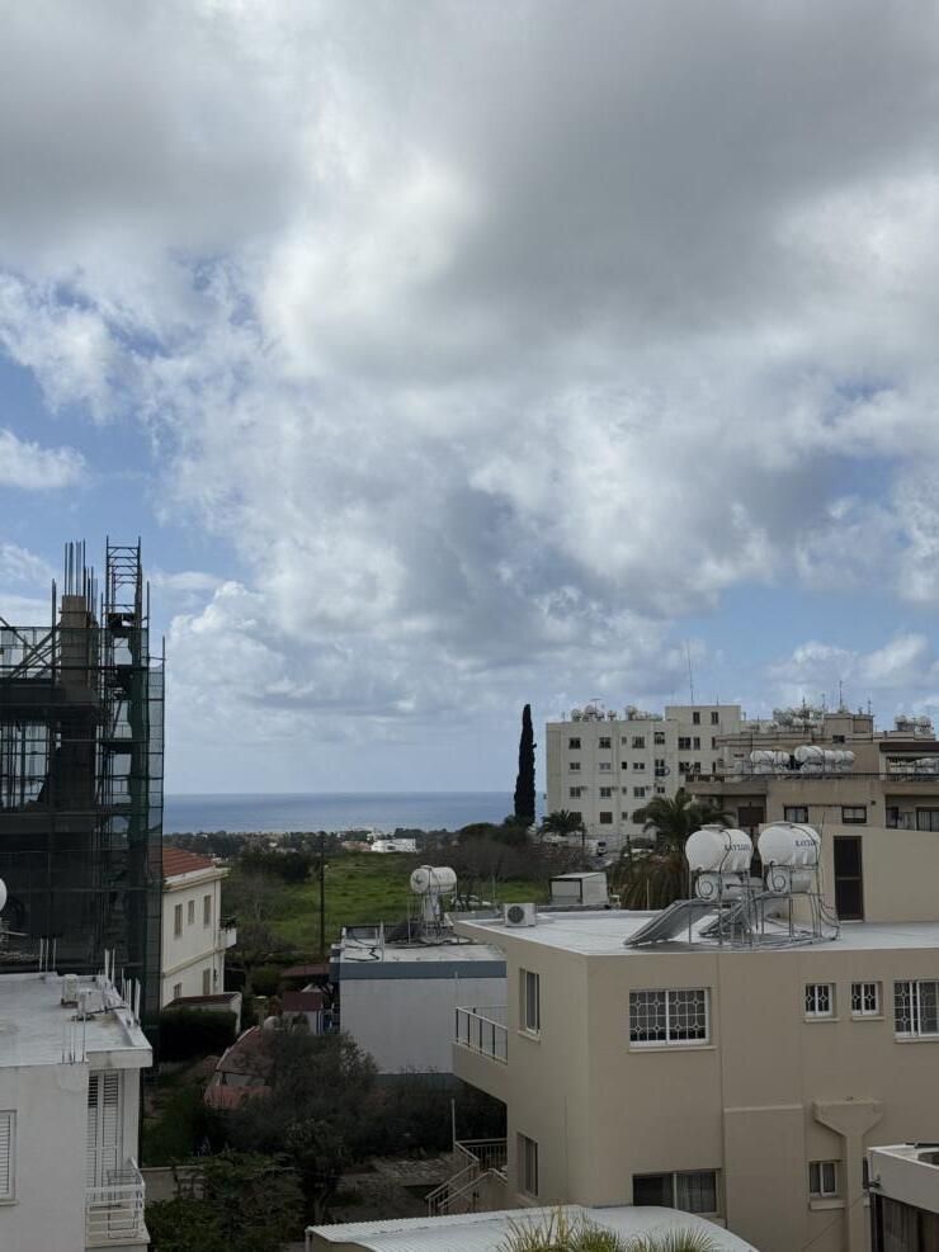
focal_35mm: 48
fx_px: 1736
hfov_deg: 30.3
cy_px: 626
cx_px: 470
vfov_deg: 39.7
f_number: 1.78
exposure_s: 1/11364
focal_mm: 6.76
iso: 64
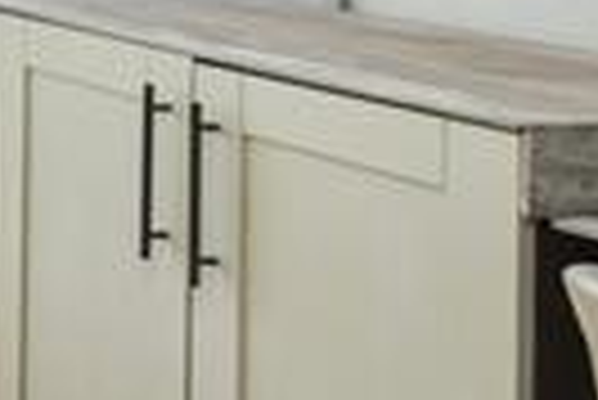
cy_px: -139
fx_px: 1197
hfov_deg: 16.3
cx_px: -751
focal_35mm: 72
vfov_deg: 17.6
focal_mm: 10
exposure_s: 1/160
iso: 160
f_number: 8
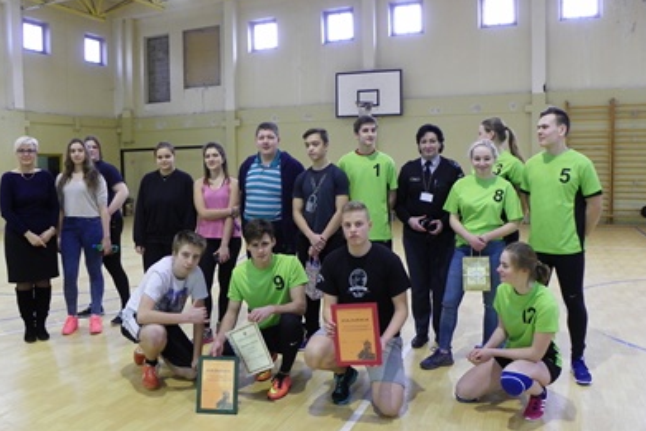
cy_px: 221
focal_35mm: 31
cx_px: 294
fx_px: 556
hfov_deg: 60.2
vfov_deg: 42.4
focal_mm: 4.6
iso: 100
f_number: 2.8
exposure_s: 1/30
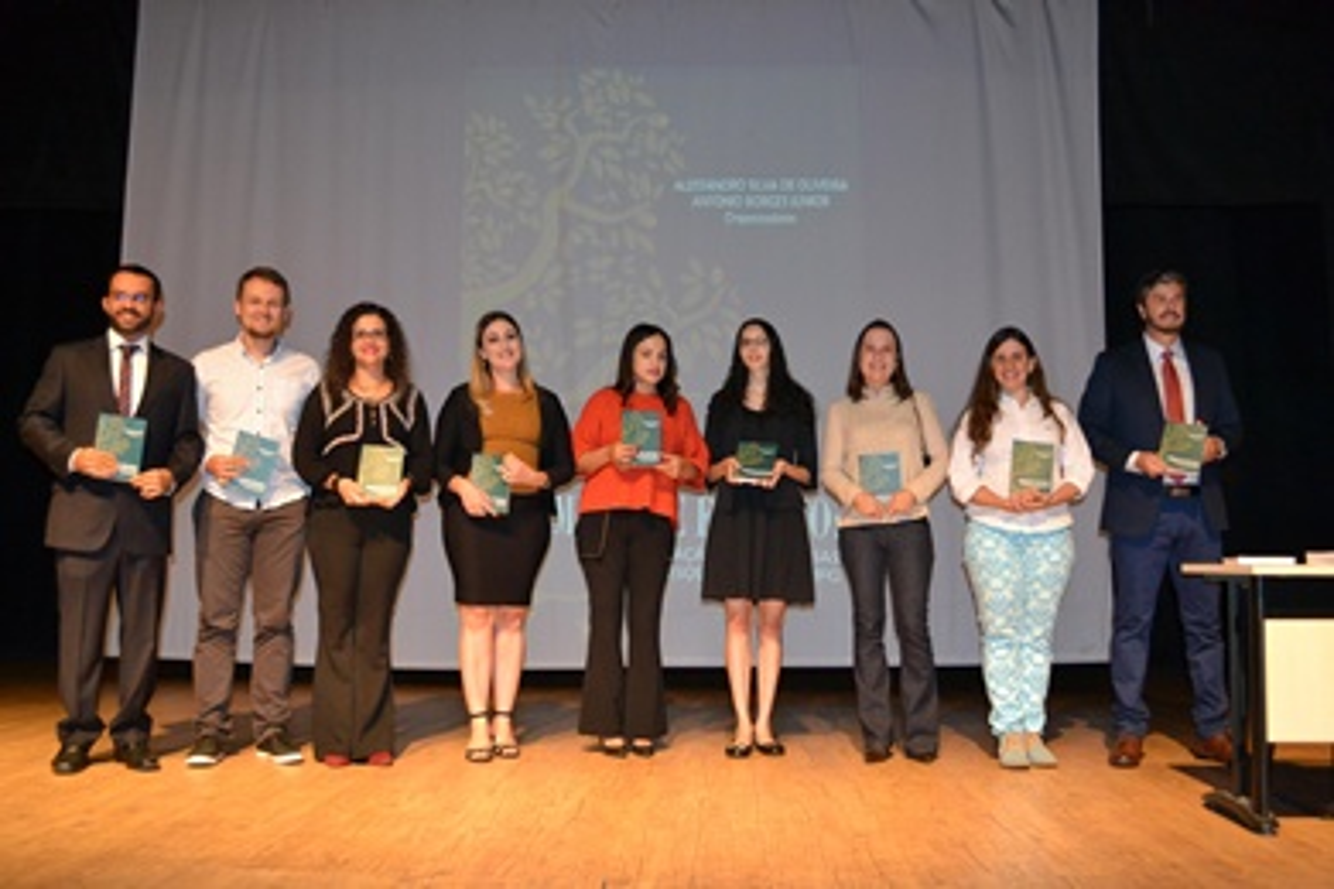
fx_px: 1334
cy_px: 444
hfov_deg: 53.1
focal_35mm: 36
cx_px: 667
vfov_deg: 36.9
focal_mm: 24
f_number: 4
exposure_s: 1/60
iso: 2000
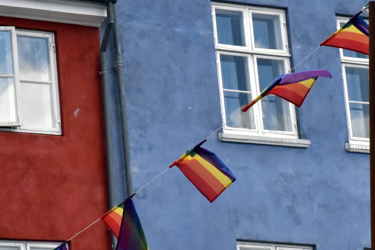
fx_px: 2196
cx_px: 195
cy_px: 88
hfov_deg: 9.8
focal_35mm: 211
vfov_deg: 6.5
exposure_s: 1/2000
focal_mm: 85
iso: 1600
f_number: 11
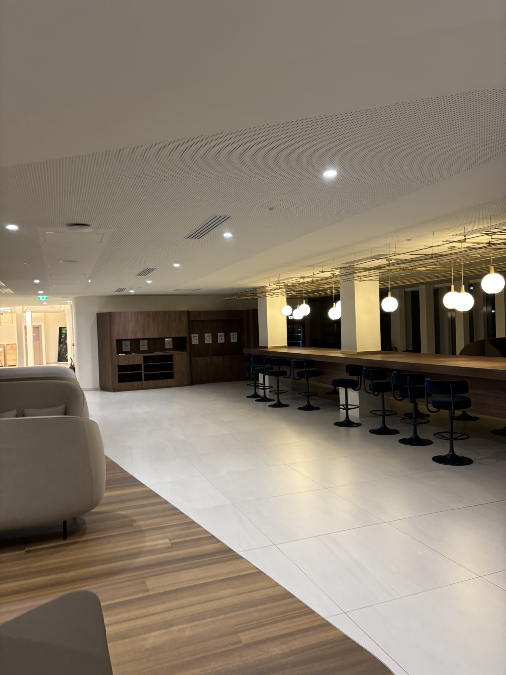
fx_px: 507
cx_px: 253
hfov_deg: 53.1
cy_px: 338
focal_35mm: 26
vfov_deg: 67.3
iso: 125
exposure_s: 1/50
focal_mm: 5.96
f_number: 1.6
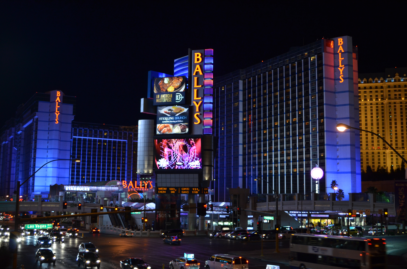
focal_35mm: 44
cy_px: 134
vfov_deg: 30.7
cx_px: 204
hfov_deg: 45.0
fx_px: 491
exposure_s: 1/30
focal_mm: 29
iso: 800
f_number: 4.5
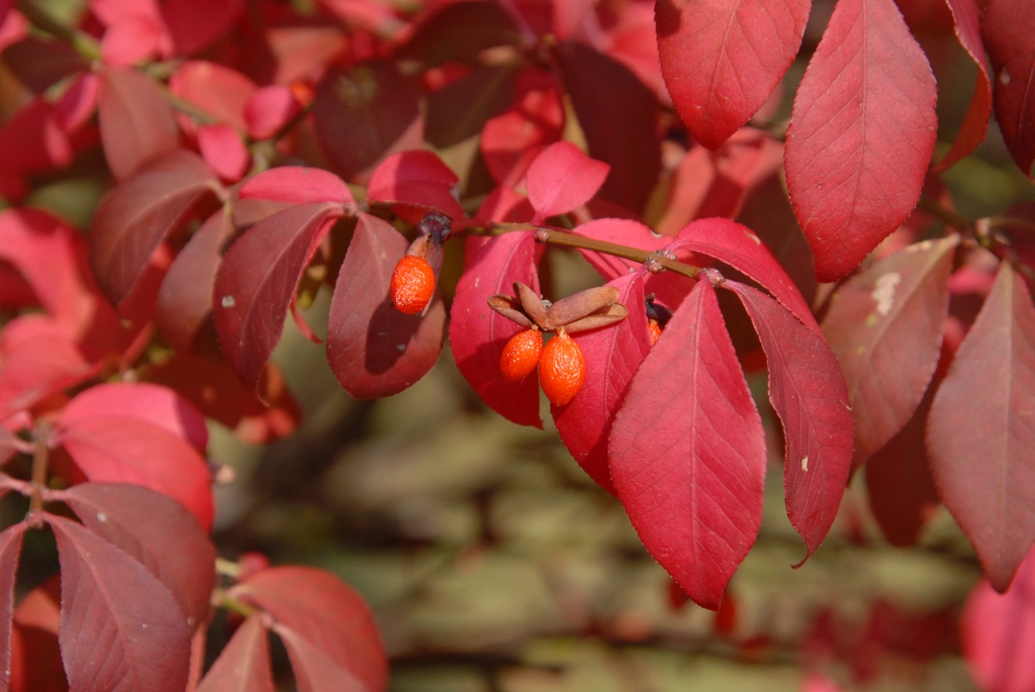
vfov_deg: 10.0
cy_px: 346
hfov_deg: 14.8
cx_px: 518
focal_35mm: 138
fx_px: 3971
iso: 400
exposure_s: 1/320
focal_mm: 92
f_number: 9
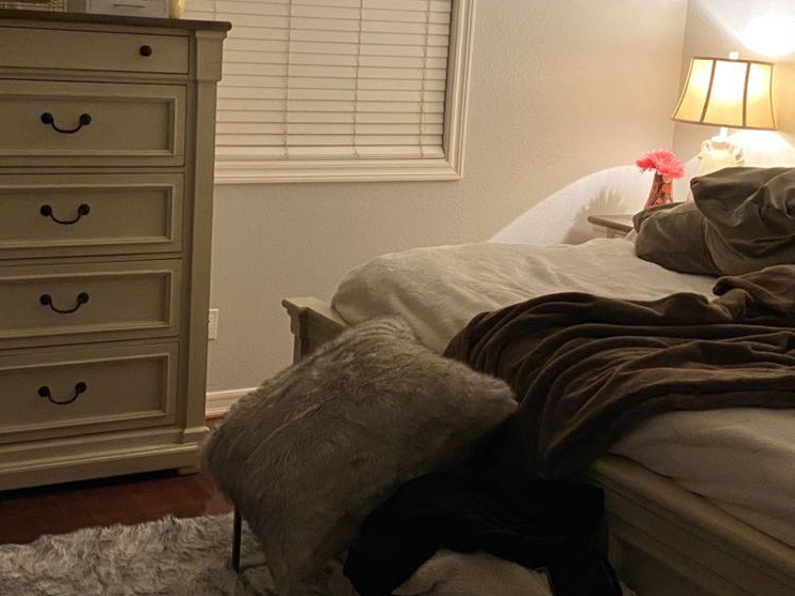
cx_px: 285
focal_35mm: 49
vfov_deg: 29.6
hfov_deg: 38.6
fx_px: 1125
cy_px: 230
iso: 640
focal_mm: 4.25
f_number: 1.8
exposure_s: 1/30
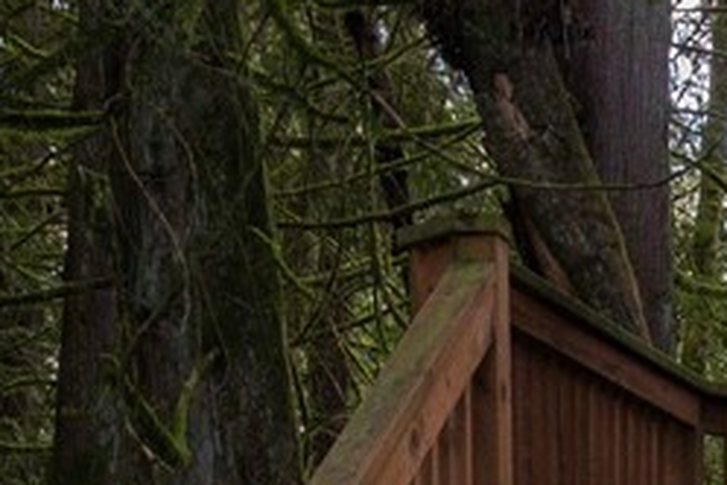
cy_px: 963
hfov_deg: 11.3
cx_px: 1654
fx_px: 3170
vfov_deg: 8.3
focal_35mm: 157
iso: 400
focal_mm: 15.1
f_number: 7.1
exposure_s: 1/15
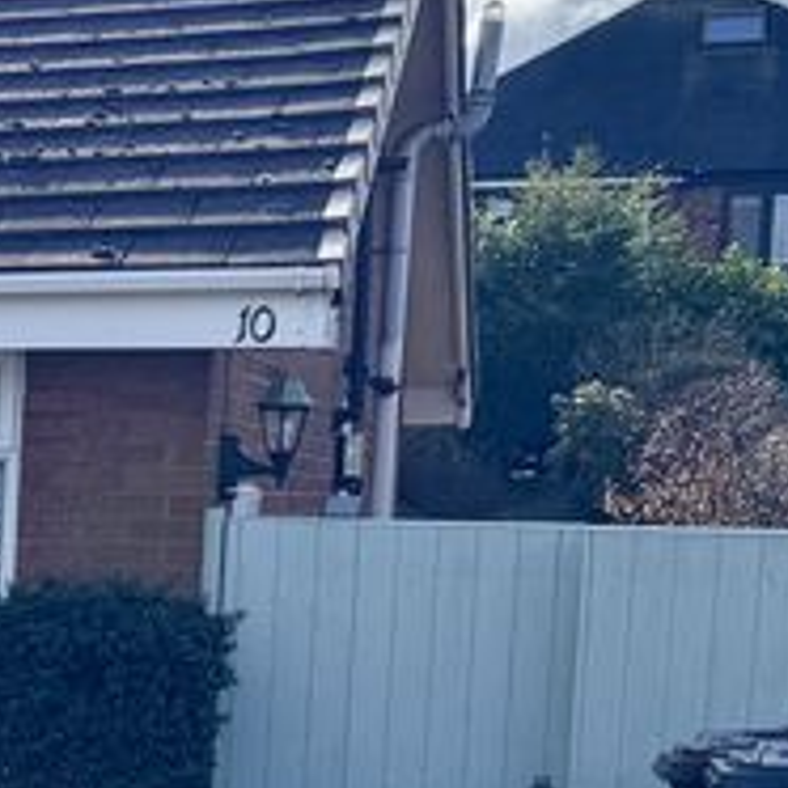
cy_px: 767
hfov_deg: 13.0
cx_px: -780
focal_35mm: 117
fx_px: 3013
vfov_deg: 14.7
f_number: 1.78
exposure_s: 1/5348
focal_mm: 6.76
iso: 80
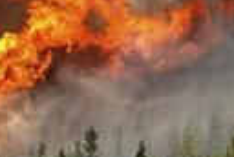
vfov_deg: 0.7
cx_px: -71
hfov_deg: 1.0
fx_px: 13845
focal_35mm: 2125
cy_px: 68
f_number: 4.8
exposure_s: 1/3000
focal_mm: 420
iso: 400
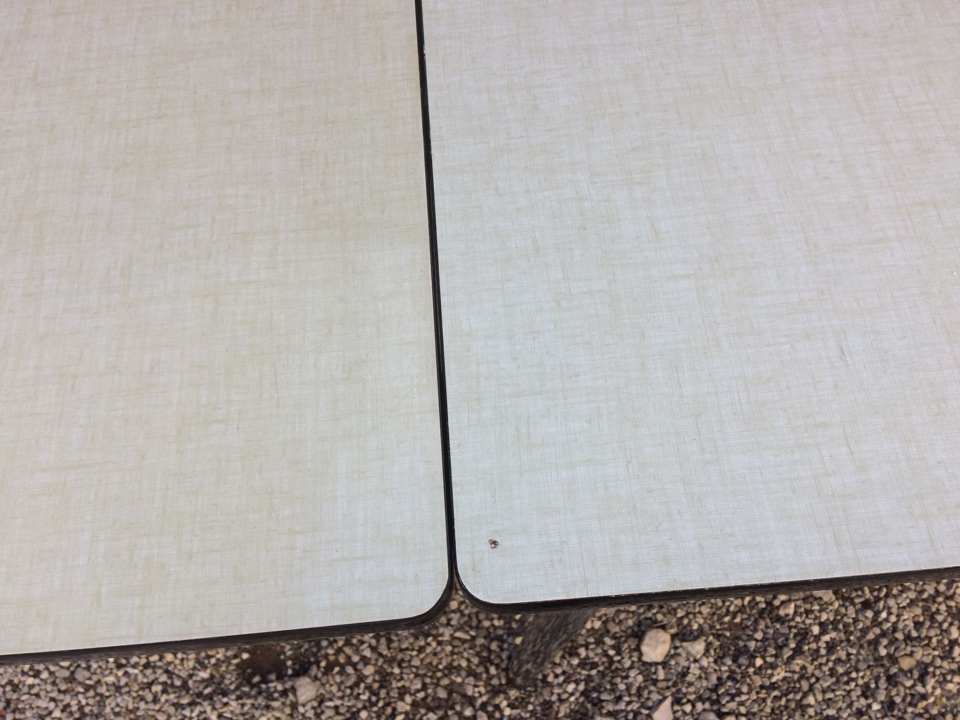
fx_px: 804
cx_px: 480
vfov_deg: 48.2
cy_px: 360
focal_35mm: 29
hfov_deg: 61.7
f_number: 2.2
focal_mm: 4.15
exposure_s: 1/513
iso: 32
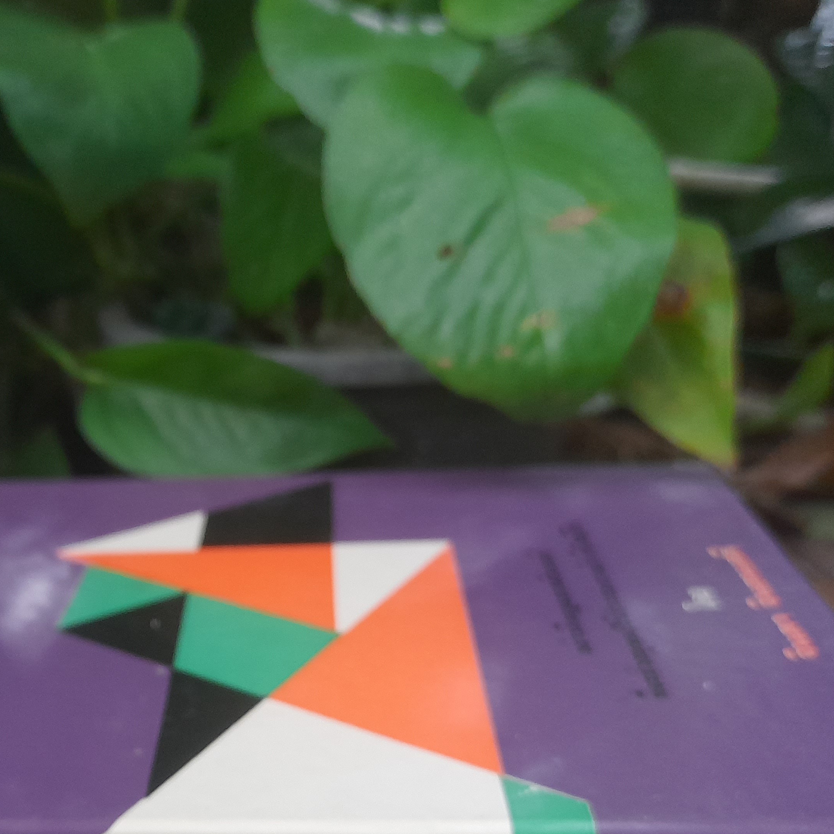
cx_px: 214
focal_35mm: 41
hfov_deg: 39.9
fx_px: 1118
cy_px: 552
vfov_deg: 40.4
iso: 500
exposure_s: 1/25
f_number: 2
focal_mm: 4.6
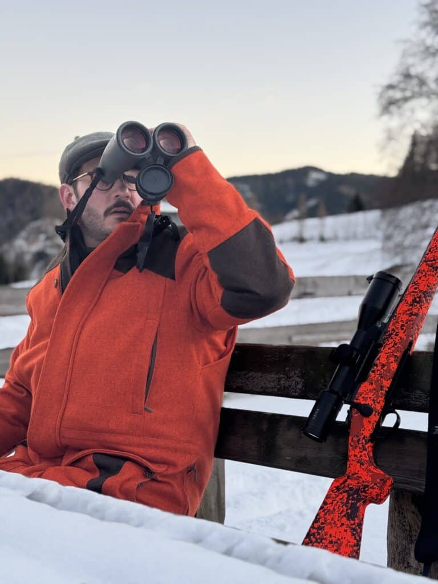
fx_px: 810
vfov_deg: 39.7
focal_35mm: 48
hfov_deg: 30.3
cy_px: 292
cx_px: 219
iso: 50
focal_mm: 6.76
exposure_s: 1/121
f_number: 1.78
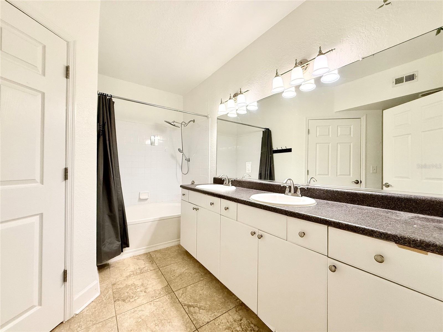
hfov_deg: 102.1
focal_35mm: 14
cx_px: 222
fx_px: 179
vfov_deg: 85.7
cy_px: 166
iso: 320
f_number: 2.2
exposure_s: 1/120
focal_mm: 2.22
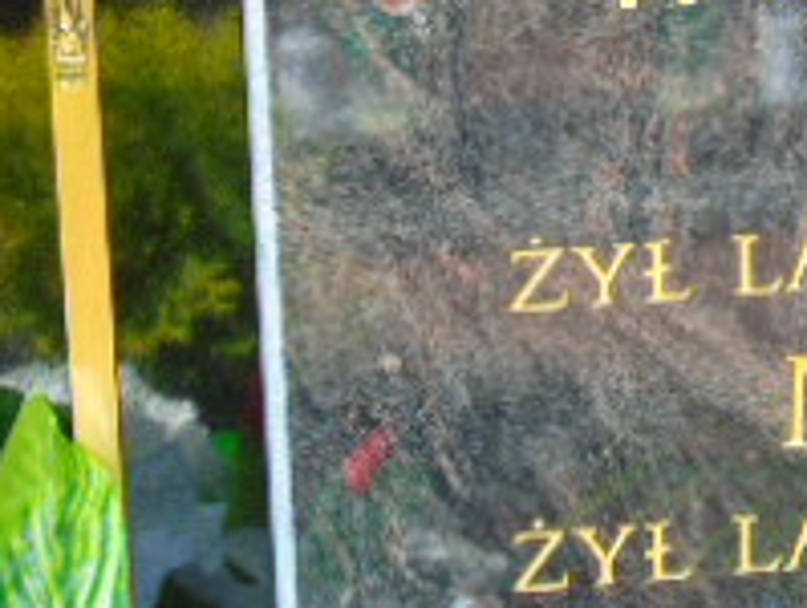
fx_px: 4648
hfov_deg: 9.8
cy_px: 16
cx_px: 827
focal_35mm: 199
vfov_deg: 7.5
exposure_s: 1/80
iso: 80
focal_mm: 11
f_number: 4.5
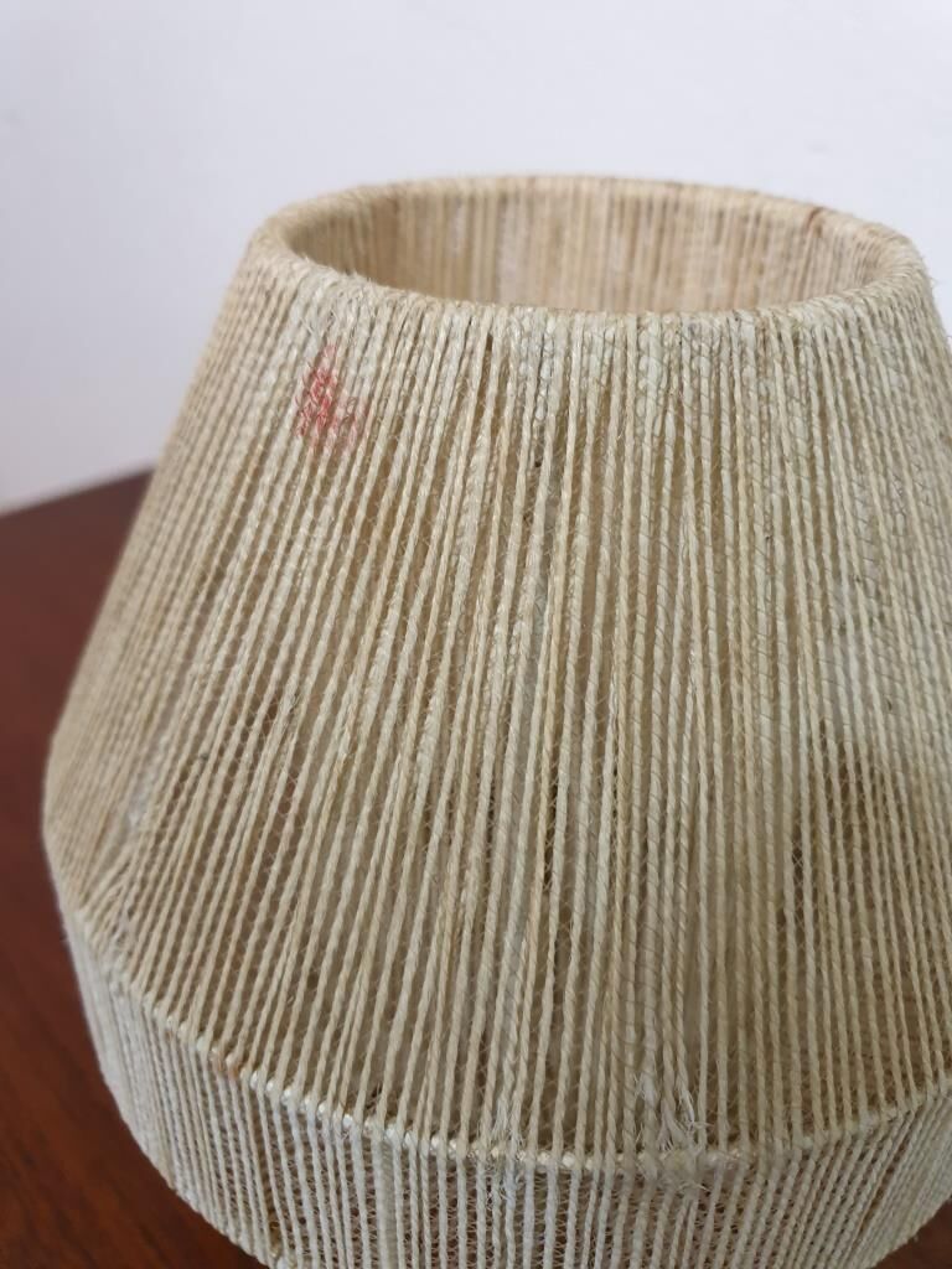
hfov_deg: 53.1
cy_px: 634
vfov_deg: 67.3
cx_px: 476
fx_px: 953
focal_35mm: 26
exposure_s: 1/50
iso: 200
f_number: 1.5
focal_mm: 4.3
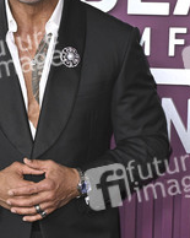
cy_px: 120
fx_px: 626
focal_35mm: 89
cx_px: 36
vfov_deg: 21.5
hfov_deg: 17.1
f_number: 5.6
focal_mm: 46
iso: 2500
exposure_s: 1/320
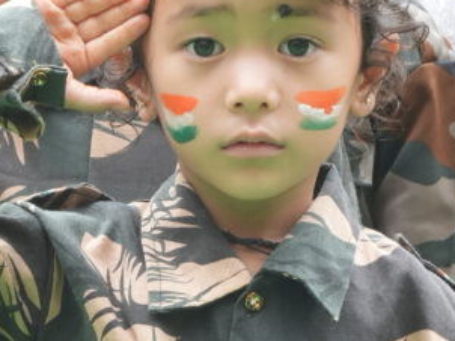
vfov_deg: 9.7
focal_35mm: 152
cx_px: 227
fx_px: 1991
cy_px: 284
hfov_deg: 13.0
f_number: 14
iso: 640
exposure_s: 1/50
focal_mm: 31
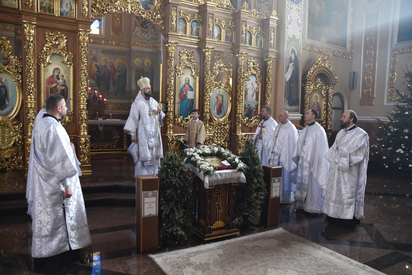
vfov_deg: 47.9
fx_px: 309
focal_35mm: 27
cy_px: 138
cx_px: 206
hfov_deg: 67.4
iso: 800
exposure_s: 1/160
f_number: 3.5
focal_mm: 18
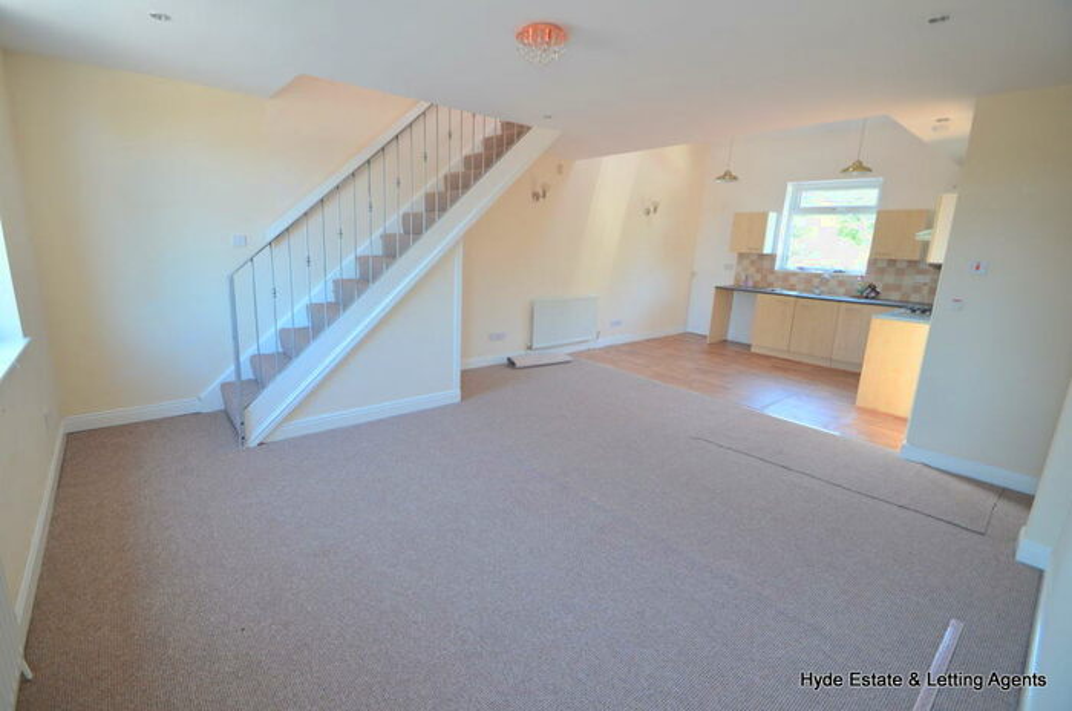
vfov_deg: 77.1
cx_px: 536
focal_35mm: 15
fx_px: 446
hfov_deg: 100.5
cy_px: 356
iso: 400
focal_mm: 10
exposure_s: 1/60
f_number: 4
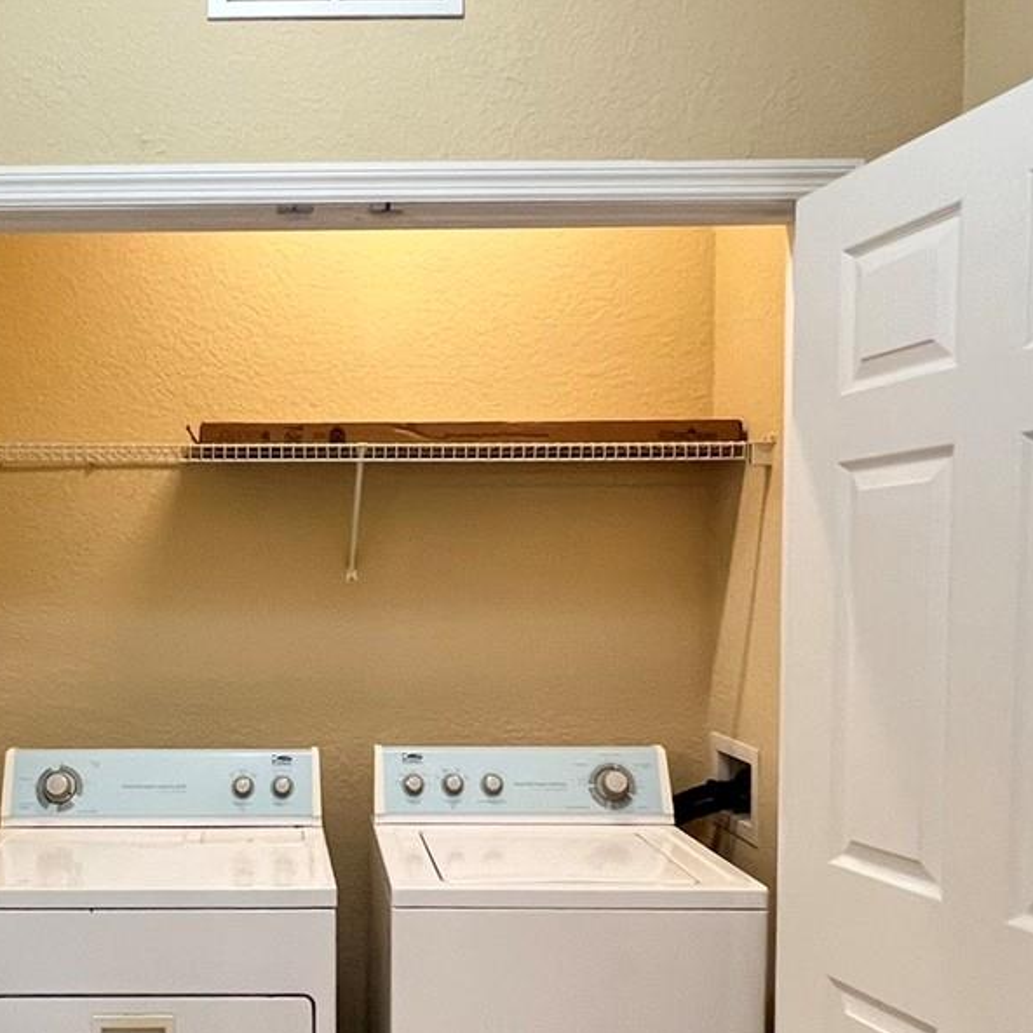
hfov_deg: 50.3
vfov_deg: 51.8
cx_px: 256
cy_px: 667
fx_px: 1047
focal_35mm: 31
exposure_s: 1/60
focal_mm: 1.57
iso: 400
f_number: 1.8
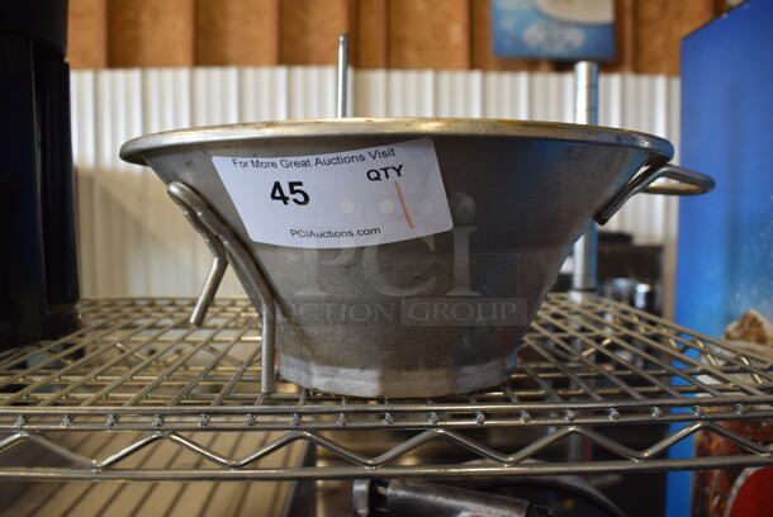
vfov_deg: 40.1
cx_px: 386
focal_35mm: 33
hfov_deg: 57.2
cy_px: 258
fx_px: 709
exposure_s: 1/60
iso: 800
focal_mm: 22
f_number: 5.6
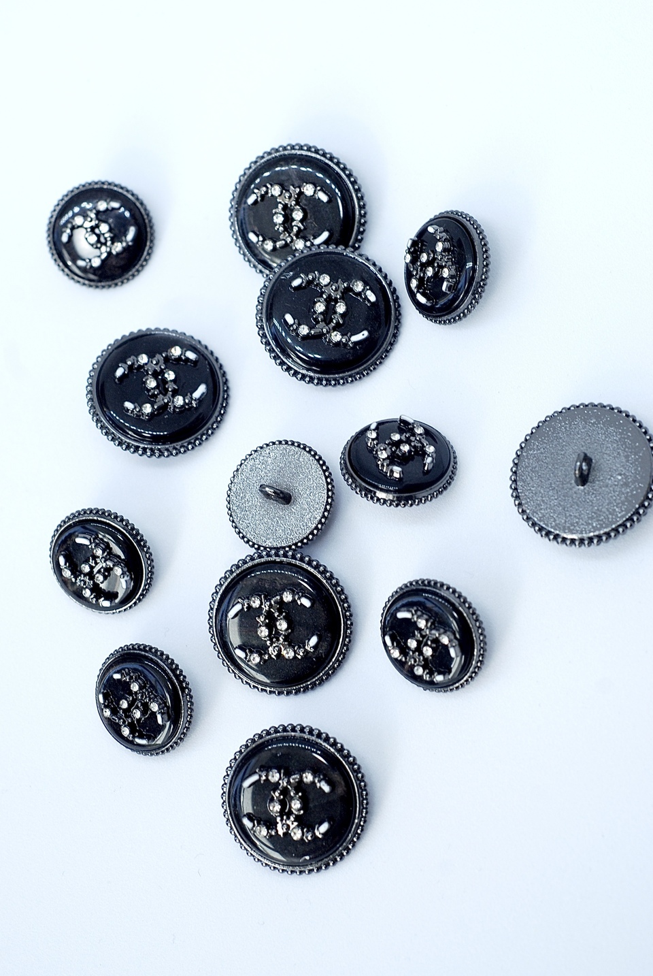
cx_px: 326
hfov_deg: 17.1
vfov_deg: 25.3
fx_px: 2170
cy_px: 505
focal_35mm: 80
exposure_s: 1/60
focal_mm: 50
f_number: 6.3
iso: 200
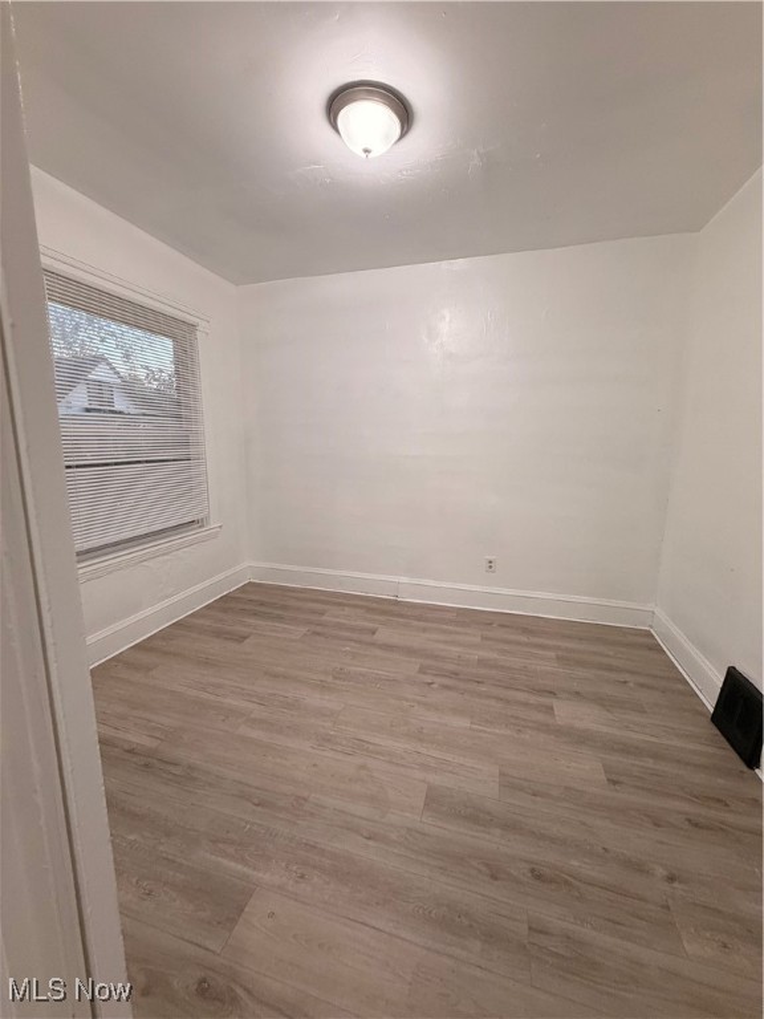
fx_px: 412
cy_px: 510
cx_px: 382
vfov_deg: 102.1
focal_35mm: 14
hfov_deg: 85.7
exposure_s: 1/60
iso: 200
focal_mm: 2.22
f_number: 2.2
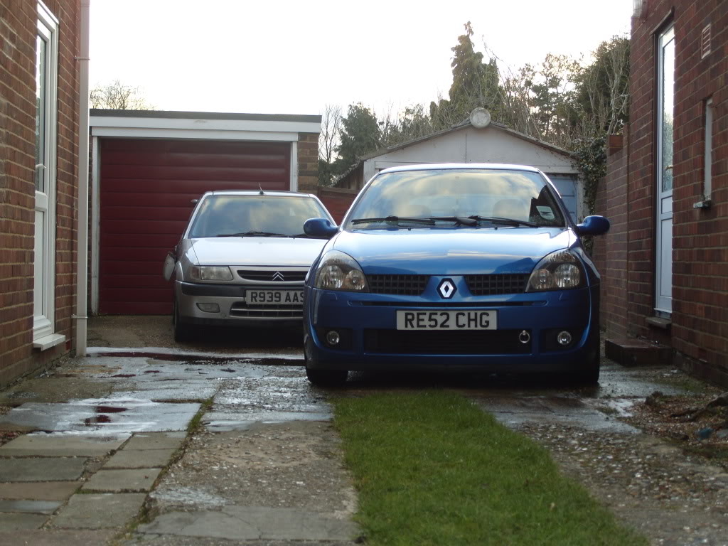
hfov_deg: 33.2
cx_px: 364
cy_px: 273
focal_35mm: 58
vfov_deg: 25.2
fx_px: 1220
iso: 100
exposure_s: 1/90
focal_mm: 13
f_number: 3.2
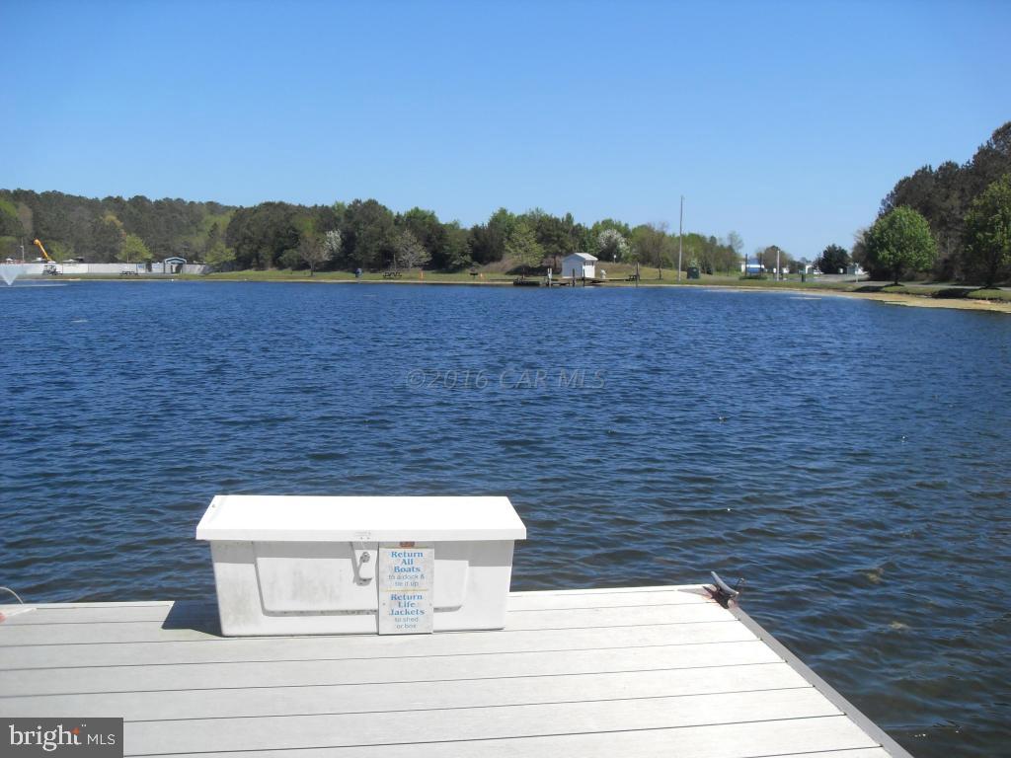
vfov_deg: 40.7
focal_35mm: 35
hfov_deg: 52.6
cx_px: 506
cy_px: 379
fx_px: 1022
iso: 80
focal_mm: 6.3
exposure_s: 1/250
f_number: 7
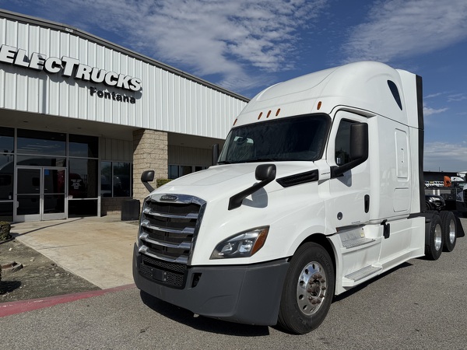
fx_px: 324
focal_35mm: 24
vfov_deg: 56.8
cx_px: 234
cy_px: 175
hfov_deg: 71.6
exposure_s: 1/11905
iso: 80
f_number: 1.78
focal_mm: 6.76
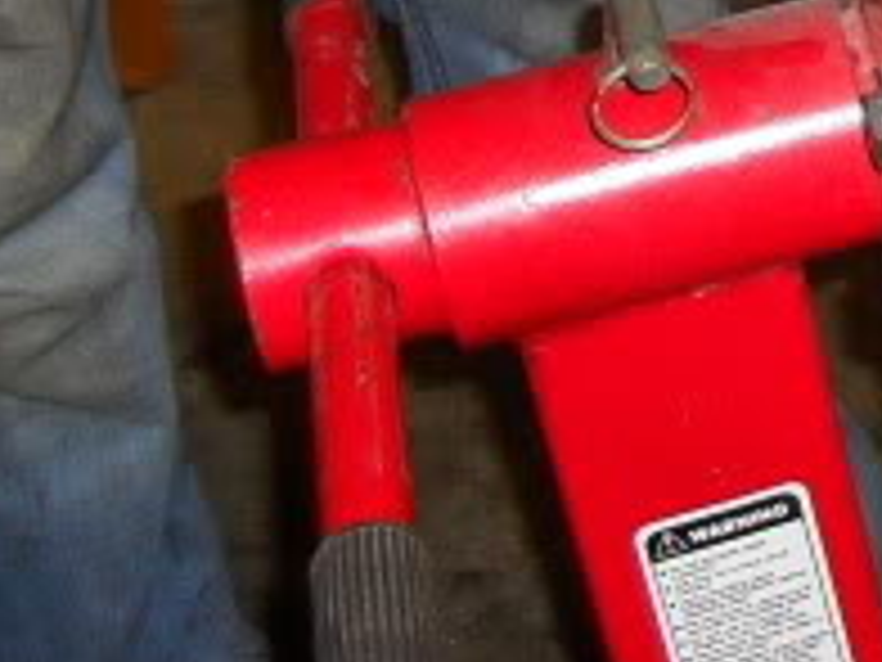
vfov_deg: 9.8
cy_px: -527
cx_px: 1782
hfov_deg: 12.2
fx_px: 3644
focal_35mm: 143
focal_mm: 6.3
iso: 200
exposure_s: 1/45
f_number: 3.2
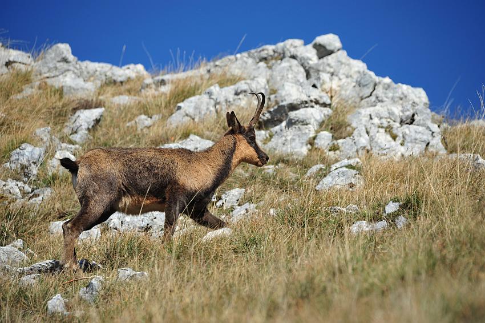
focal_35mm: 400
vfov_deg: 3.4
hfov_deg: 5.2
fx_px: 5387
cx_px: 242
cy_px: 162
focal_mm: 400
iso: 200
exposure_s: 1/400
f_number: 10
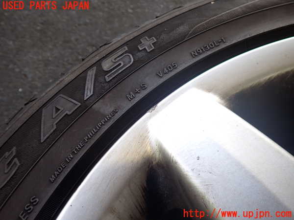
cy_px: 110
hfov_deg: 60.0
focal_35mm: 30
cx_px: 147
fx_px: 255
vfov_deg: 46.8
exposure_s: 1/125
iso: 160
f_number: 2.3
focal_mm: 5.4
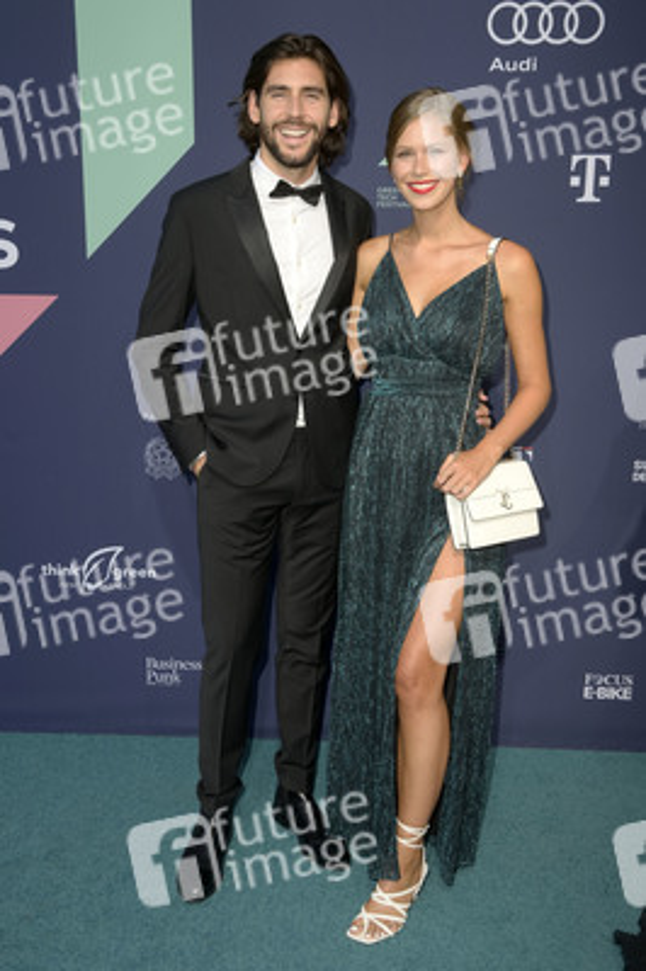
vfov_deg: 50.7
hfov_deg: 35.0
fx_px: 1025
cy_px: 486
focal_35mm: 38
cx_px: 323
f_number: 9
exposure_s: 1/250
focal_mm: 38
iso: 400
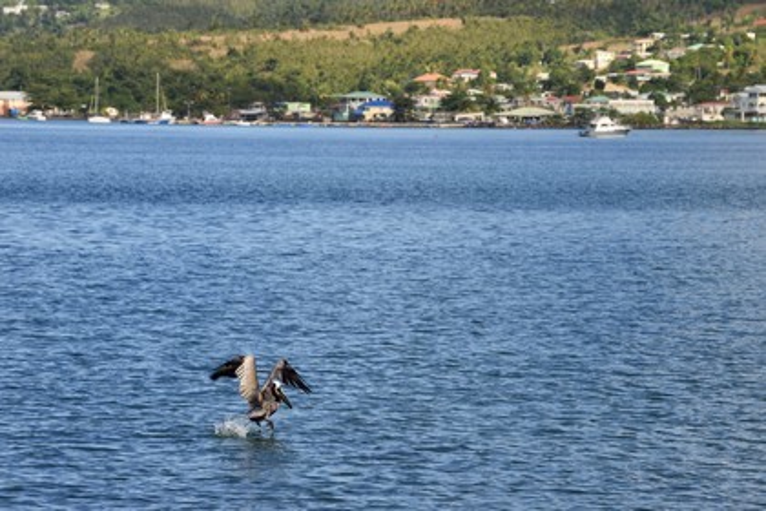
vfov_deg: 6.9
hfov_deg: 10.3
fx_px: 4255
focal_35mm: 200
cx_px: 383
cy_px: 256
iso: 200
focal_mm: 200
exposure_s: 1/400
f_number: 10
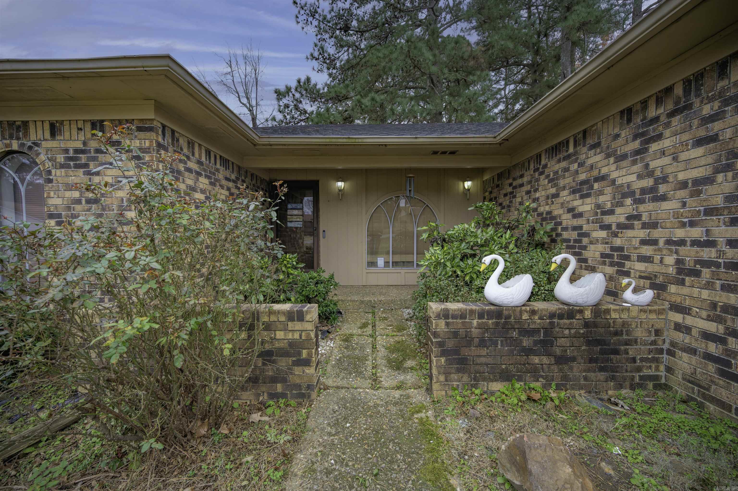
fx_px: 287
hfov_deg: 104.3
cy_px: 246
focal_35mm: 14
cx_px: 369
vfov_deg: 81.1
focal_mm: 14
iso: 400
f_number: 4
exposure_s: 1/1600
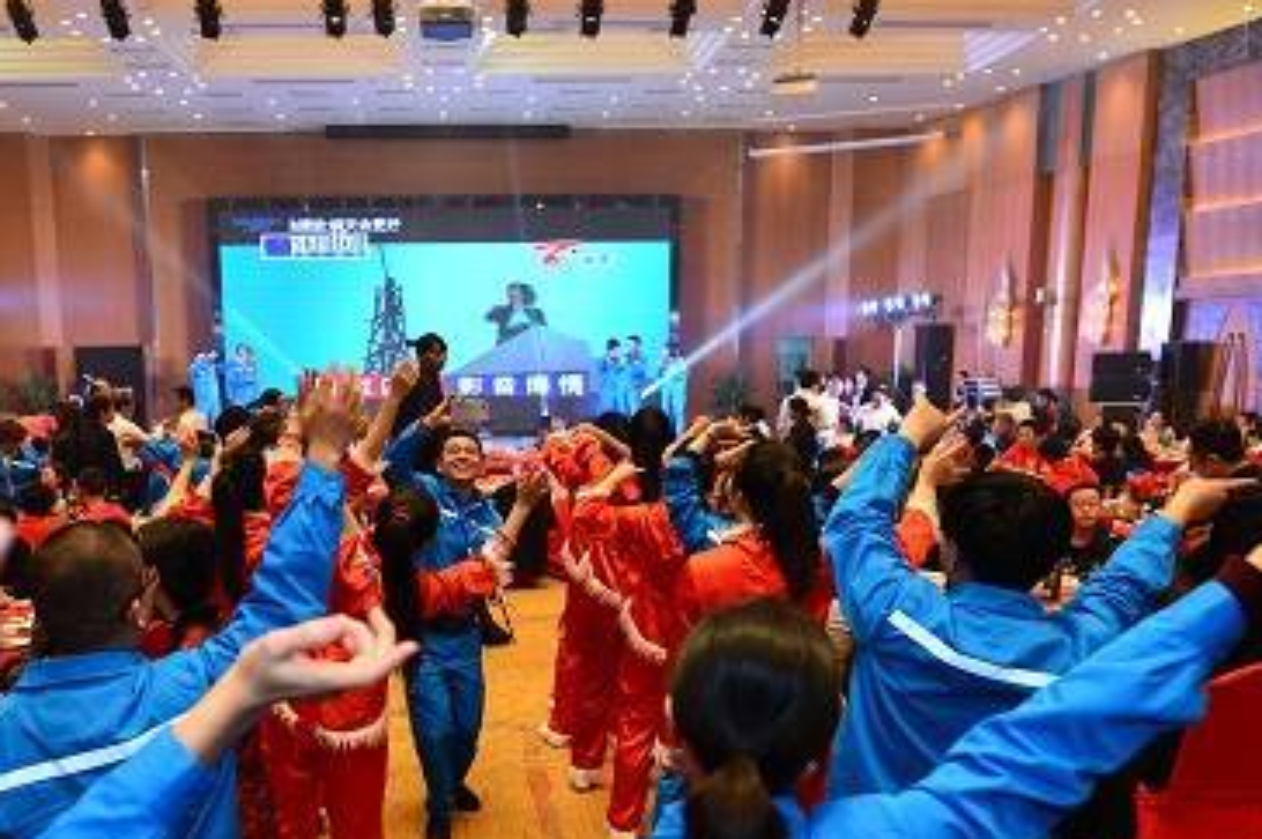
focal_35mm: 33
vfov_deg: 39.0
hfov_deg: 56.6
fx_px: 1156
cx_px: 478
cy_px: 610
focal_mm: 20
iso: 640
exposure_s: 1/160
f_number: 2.8
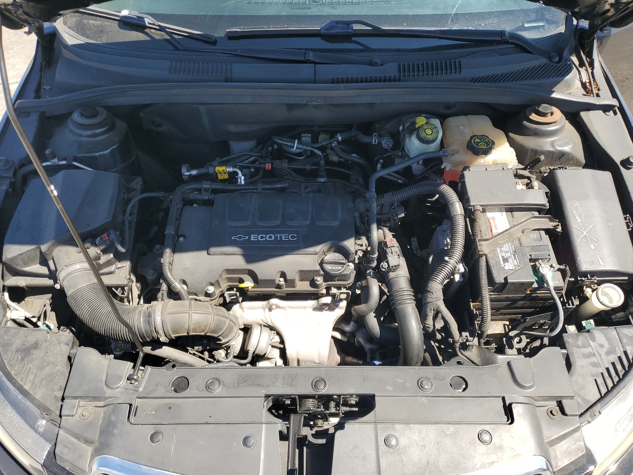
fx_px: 475
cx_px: 316
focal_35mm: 26
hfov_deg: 67.3
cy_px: 238
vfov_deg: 53.1
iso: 50
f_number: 1.5
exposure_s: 1/1000
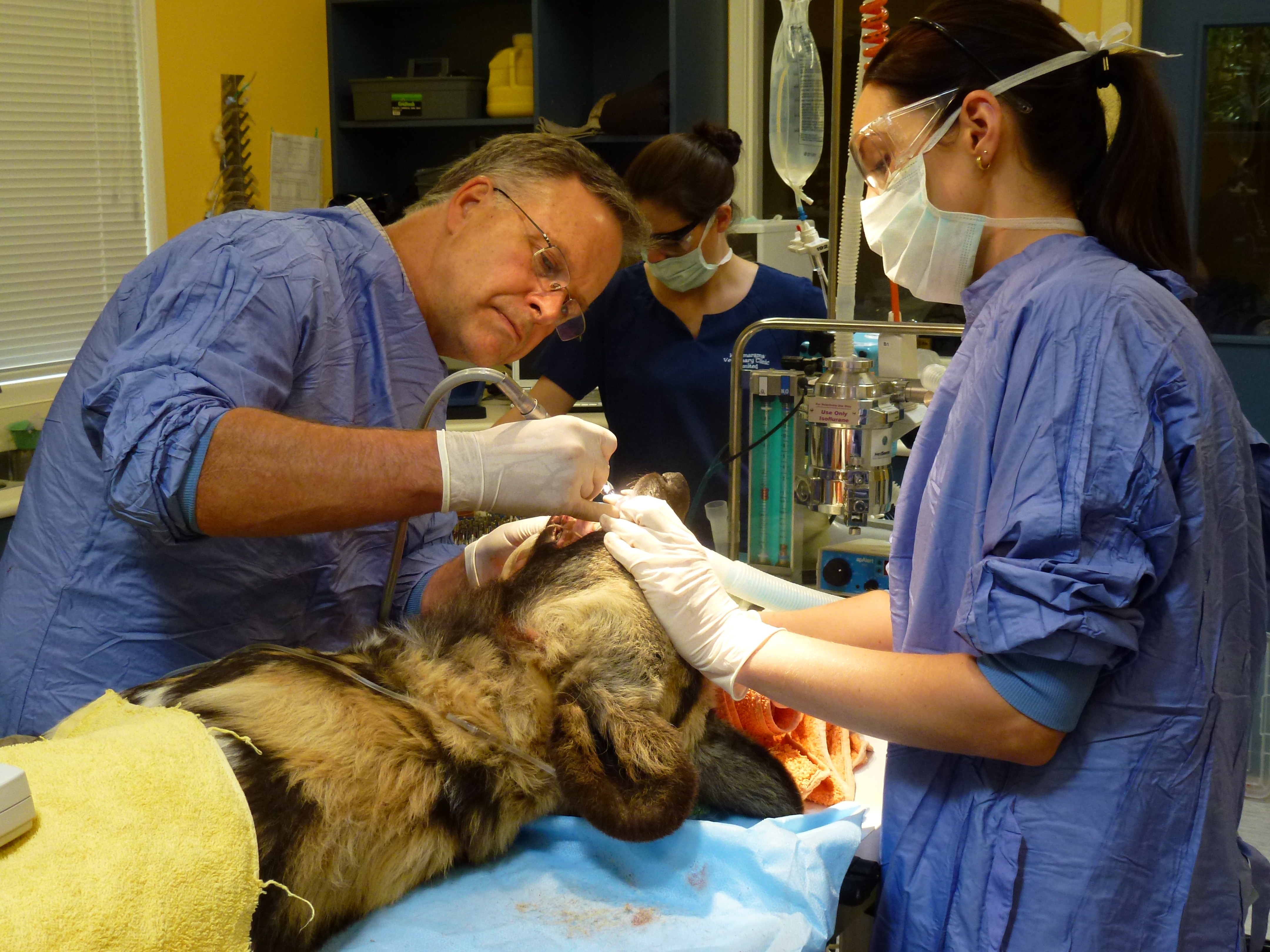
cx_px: 635
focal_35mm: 43
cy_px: 476
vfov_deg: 33.6
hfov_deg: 43.9
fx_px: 1578
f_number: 3.9
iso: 200
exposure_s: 1/80
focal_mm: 7.4
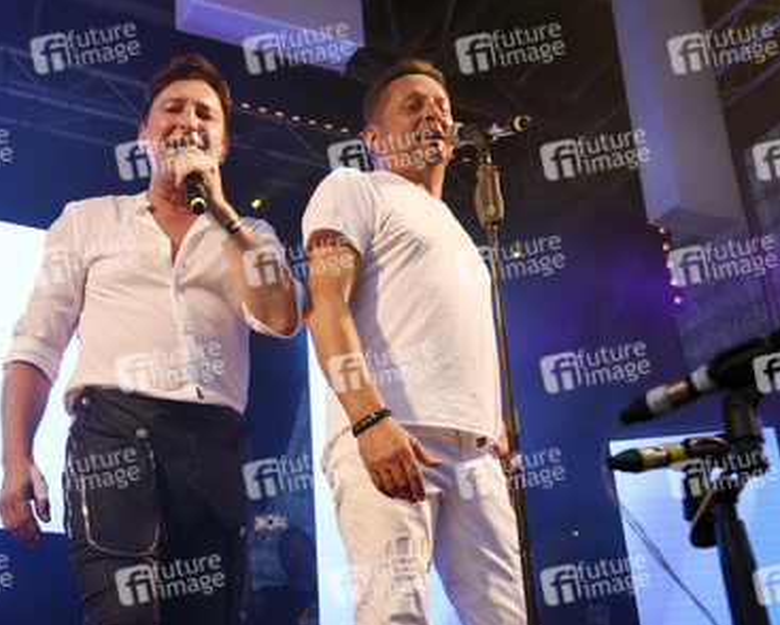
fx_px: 1224
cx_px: 326
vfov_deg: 28.6
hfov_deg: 35.3
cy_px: 315
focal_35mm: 53
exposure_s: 1/160
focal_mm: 46
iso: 1250
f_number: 8
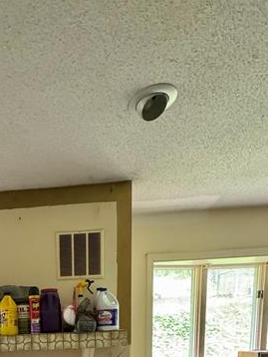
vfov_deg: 46.9
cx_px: 23
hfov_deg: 42.6
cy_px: 377
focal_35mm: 30
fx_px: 309
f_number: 2.2
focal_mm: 2.22
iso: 640
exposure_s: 1/60
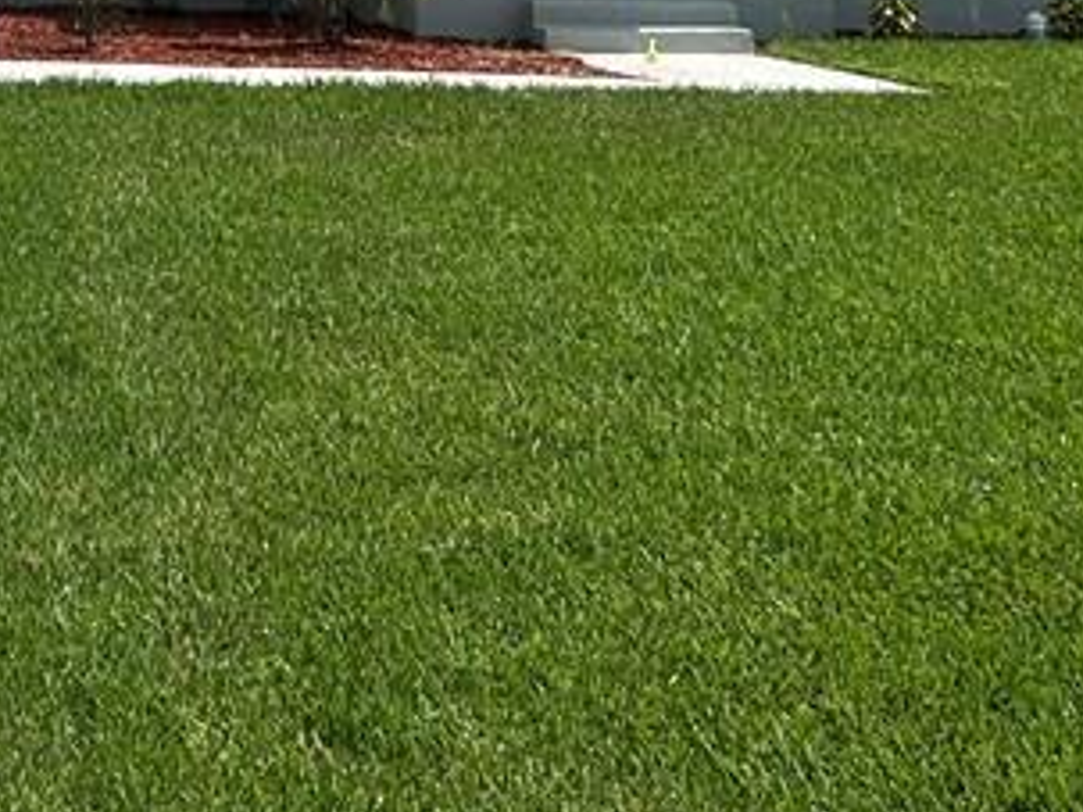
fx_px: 2752
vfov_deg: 15.3
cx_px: -132
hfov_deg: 21.1
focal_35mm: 88
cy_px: -458
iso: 50
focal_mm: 5.7
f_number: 1.5
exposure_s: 1/8696
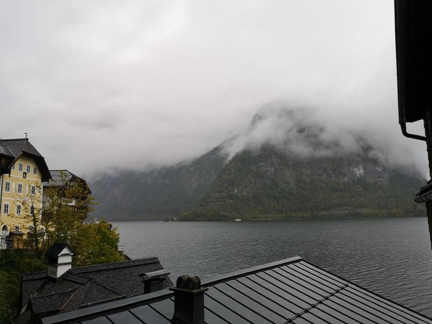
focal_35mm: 27
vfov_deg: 51.4
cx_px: 216
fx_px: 337
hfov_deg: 65.3
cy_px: 162
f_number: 1.8
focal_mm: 3.95
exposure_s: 1/508
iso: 50
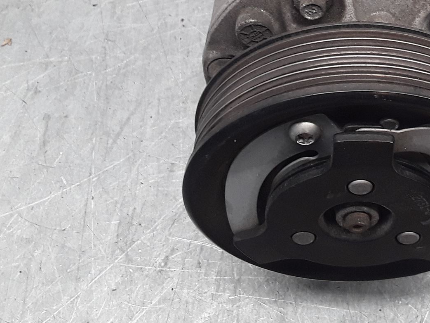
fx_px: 683
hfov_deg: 33.7
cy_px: 6
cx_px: 356
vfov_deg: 25.4
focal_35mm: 55
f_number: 1.9
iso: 50
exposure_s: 1/50
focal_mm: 2.91
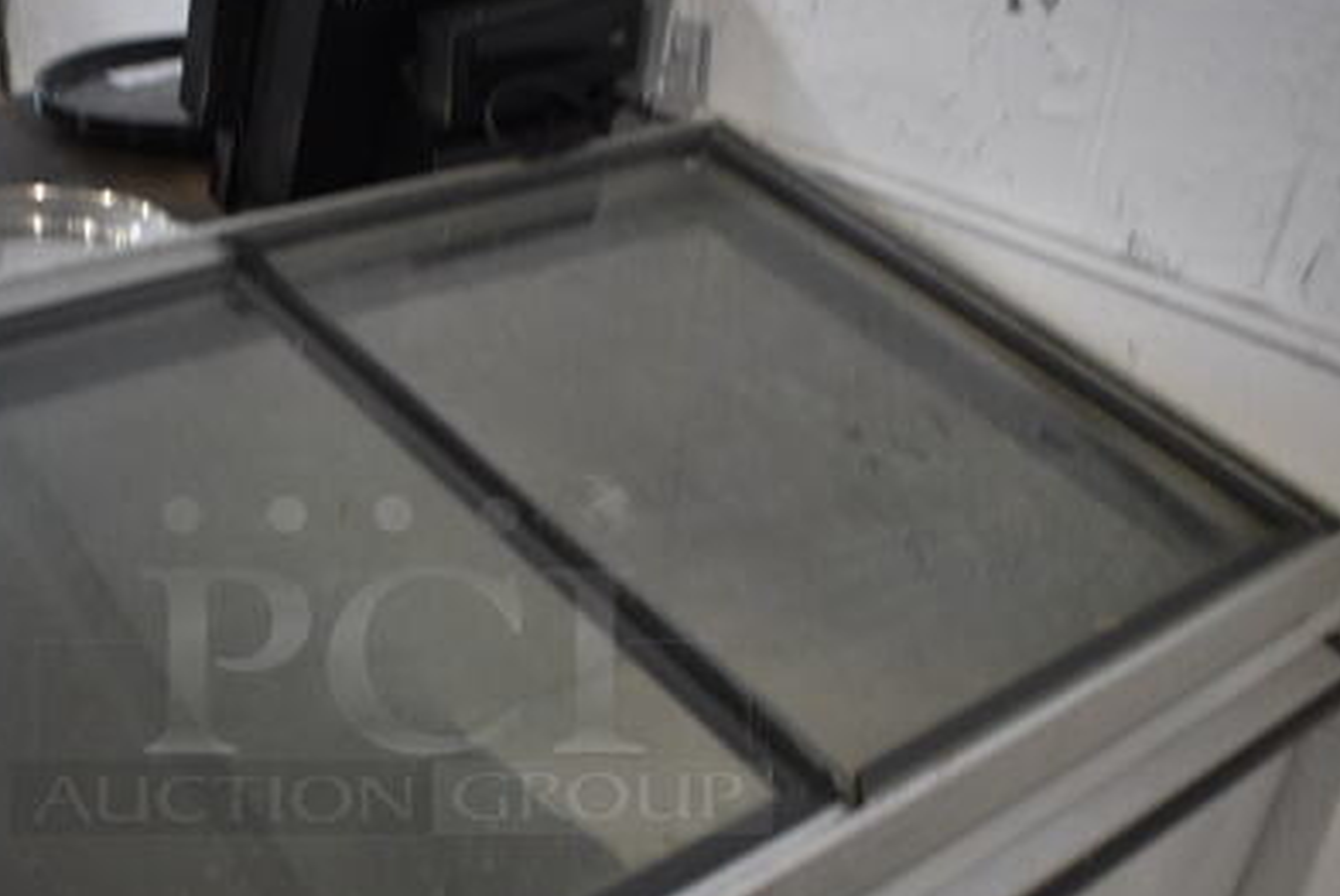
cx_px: 393
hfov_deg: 45.3
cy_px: 653
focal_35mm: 42
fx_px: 1564
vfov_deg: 31.5
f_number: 3.5
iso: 1400
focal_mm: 18
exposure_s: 1/125
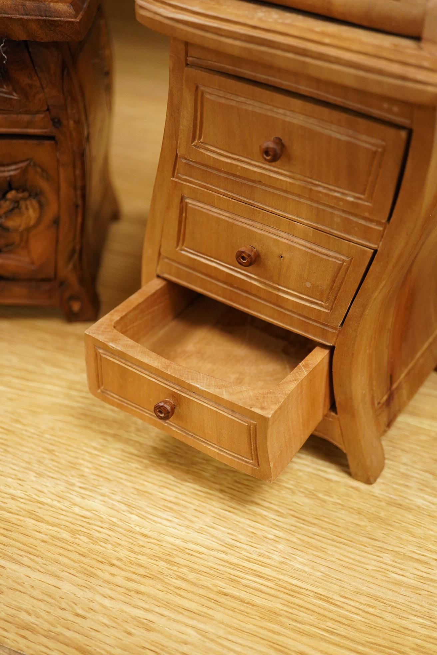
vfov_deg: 43.6
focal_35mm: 45
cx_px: 218
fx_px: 819
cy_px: 328
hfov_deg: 29.9
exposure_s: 1/320
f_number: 3.5
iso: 2500
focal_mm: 30
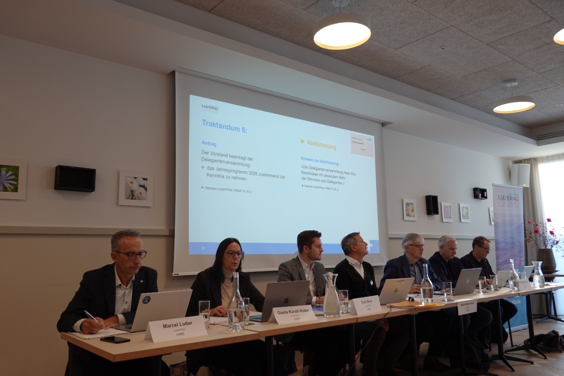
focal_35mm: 30
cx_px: 282
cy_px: 188
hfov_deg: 61.9
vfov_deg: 43.6
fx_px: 470
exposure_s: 1/30
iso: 125
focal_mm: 11.06
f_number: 3.2
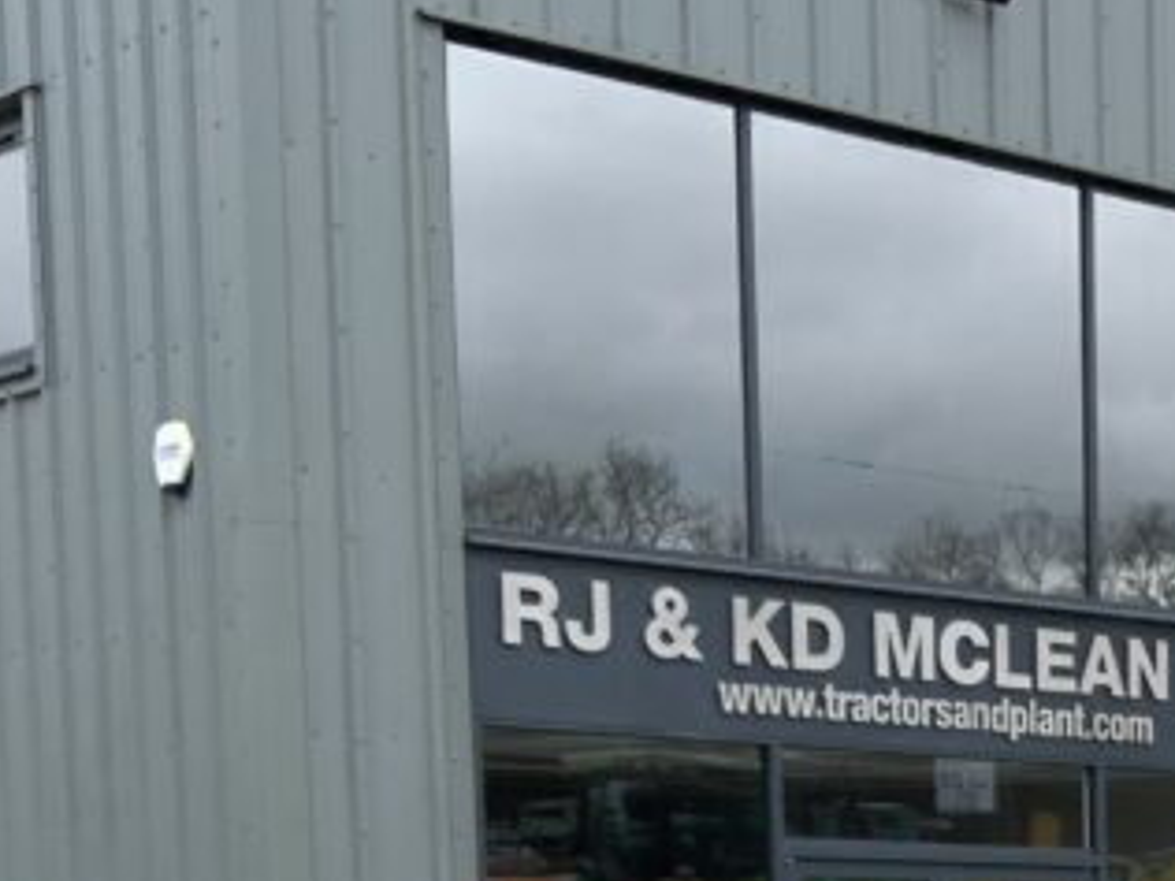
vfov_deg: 14.6
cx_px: 1469
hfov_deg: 19.5
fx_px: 3191
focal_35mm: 94
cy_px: 1353
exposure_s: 1/540
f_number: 1.8
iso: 16
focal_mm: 3
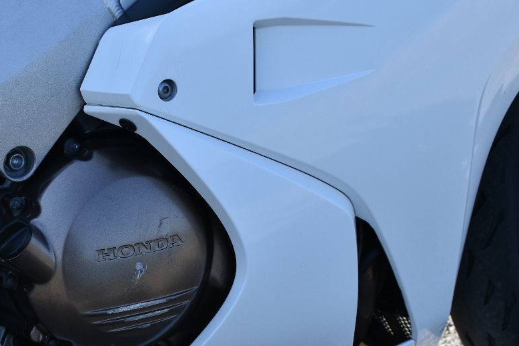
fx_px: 1138
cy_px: 247
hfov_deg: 25.5
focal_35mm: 79
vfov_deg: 17.2
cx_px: 163
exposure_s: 1/250
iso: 250
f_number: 8
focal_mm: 32
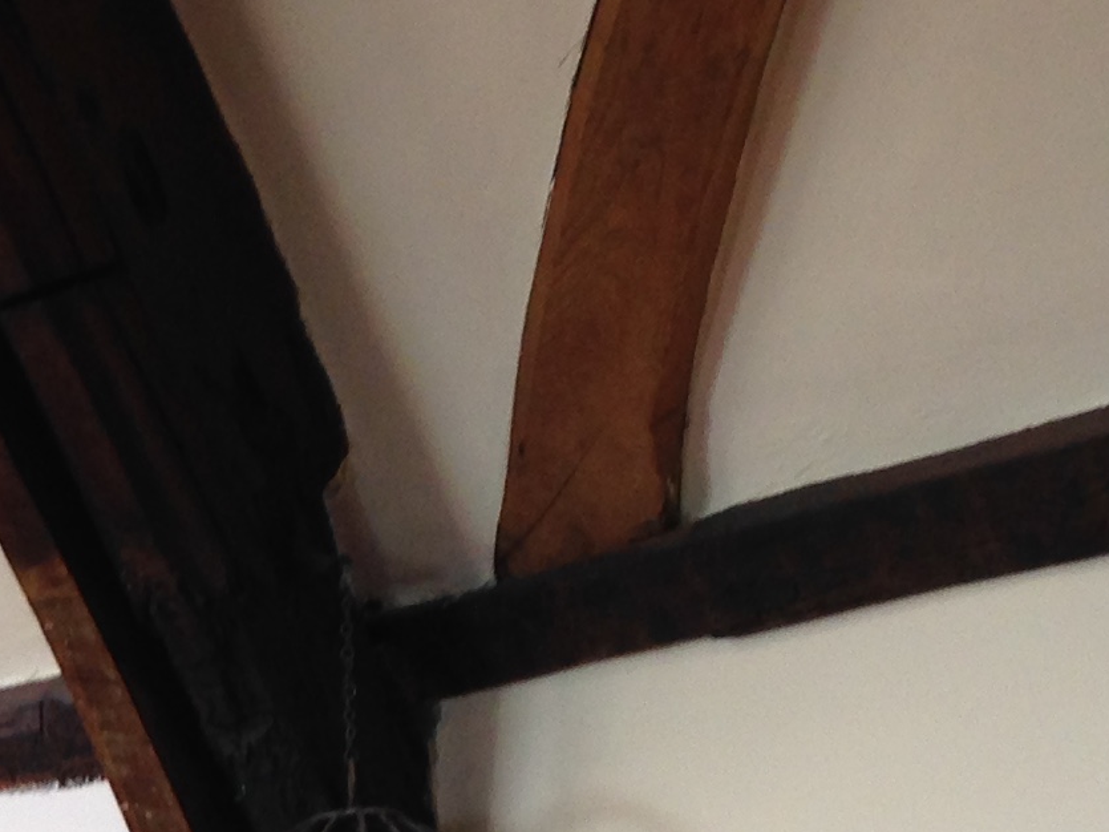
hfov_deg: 14.6
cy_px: 946
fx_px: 4132
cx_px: -341
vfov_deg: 11.3
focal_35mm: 129
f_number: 2.4
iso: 50
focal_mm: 4.12
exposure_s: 1/40
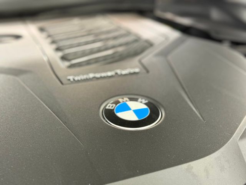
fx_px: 341
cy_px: 92
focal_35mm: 48
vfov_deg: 30.3
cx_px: 123
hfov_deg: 39.7
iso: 200
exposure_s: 1/40
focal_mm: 6.76
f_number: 1.78
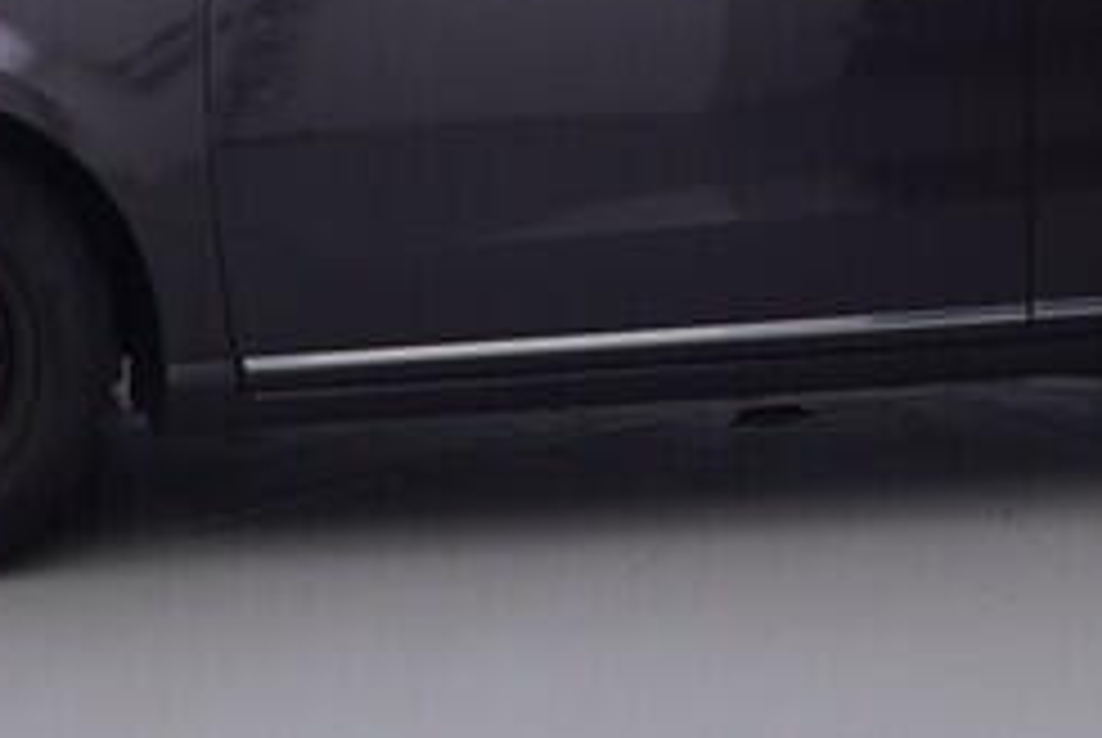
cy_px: -4
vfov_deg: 14.3
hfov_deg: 21.6
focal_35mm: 94
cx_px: 657
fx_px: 2884
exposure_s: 1/80
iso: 200
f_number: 5
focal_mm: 15
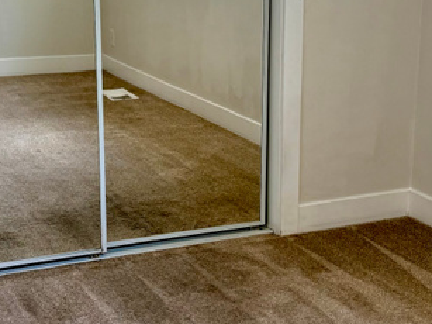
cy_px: 151
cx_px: 229
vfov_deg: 18.4
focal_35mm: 80
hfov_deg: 24.4
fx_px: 998
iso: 100
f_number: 1.78
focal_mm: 6.76
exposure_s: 1/317
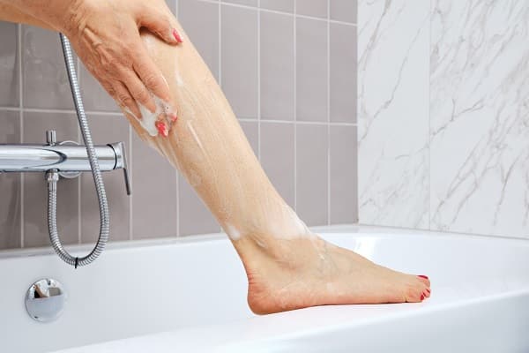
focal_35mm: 50
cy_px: 176
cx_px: 264
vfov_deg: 27.0
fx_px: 735
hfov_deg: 39.6
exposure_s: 1/160
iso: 160
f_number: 8
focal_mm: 33
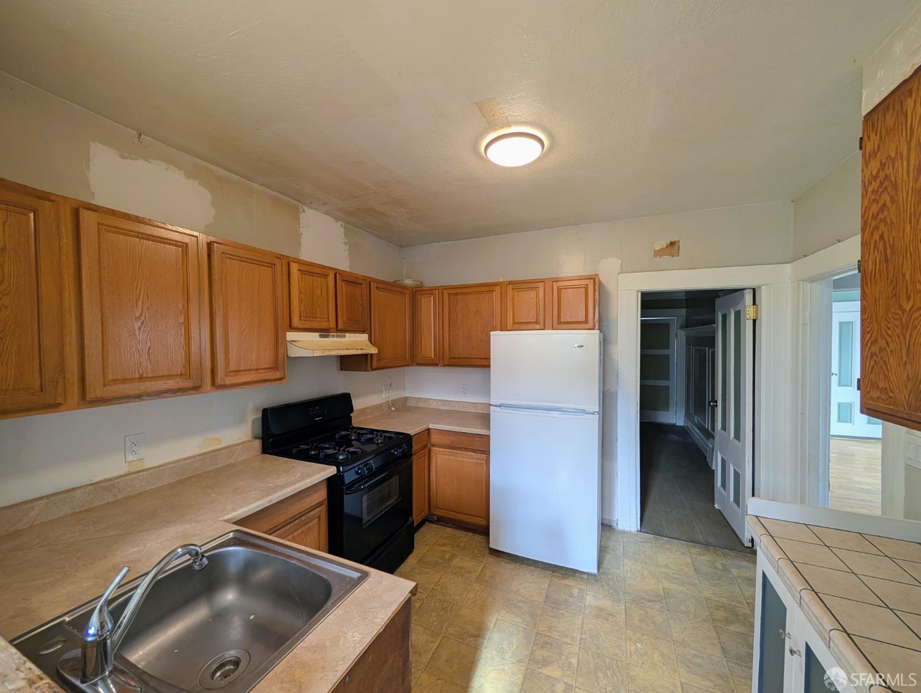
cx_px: 460
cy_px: 346
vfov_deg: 94.6
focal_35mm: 12
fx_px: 320
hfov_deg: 110.5
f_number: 1.7
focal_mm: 2.02
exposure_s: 1/60
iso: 64
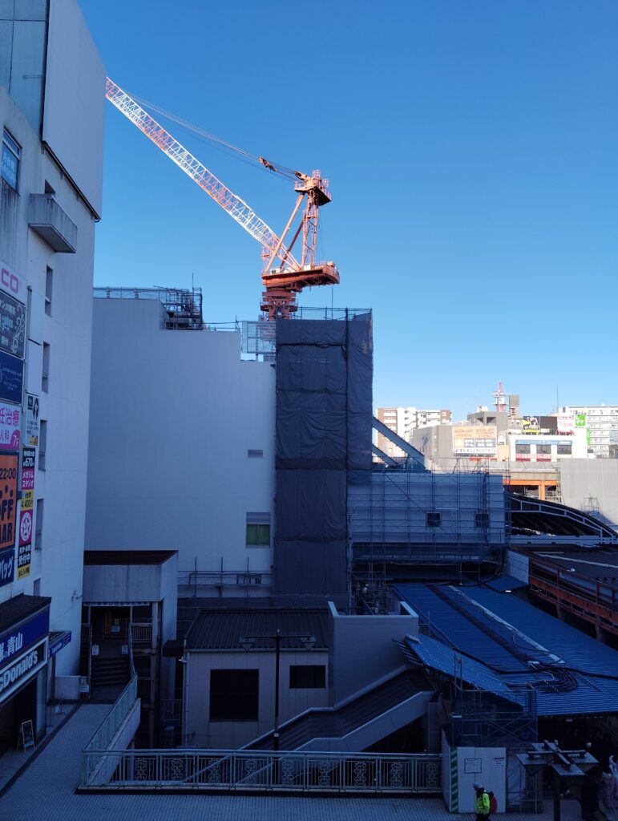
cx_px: 309
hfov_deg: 49.9
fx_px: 665
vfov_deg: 63.4
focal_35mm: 28
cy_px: 410
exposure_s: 1/520
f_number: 1.8
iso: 50
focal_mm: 4.22
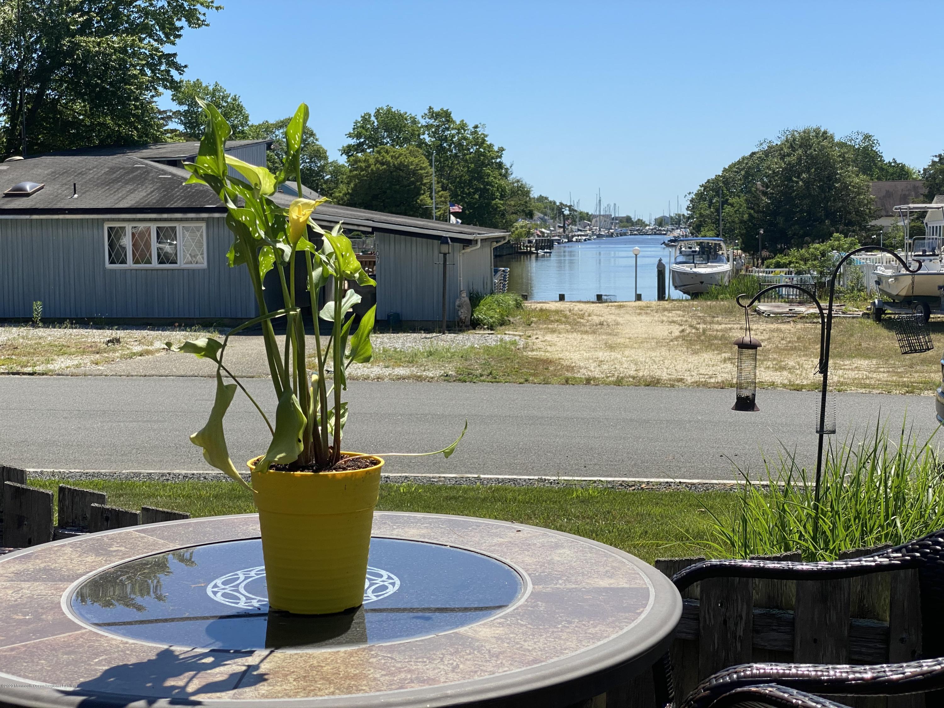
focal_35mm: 52
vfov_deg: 28.0
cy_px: 354
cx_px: 472
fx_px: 1418
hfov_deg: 36.8
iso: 20
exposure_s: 1/1546
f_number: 2
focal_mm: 6
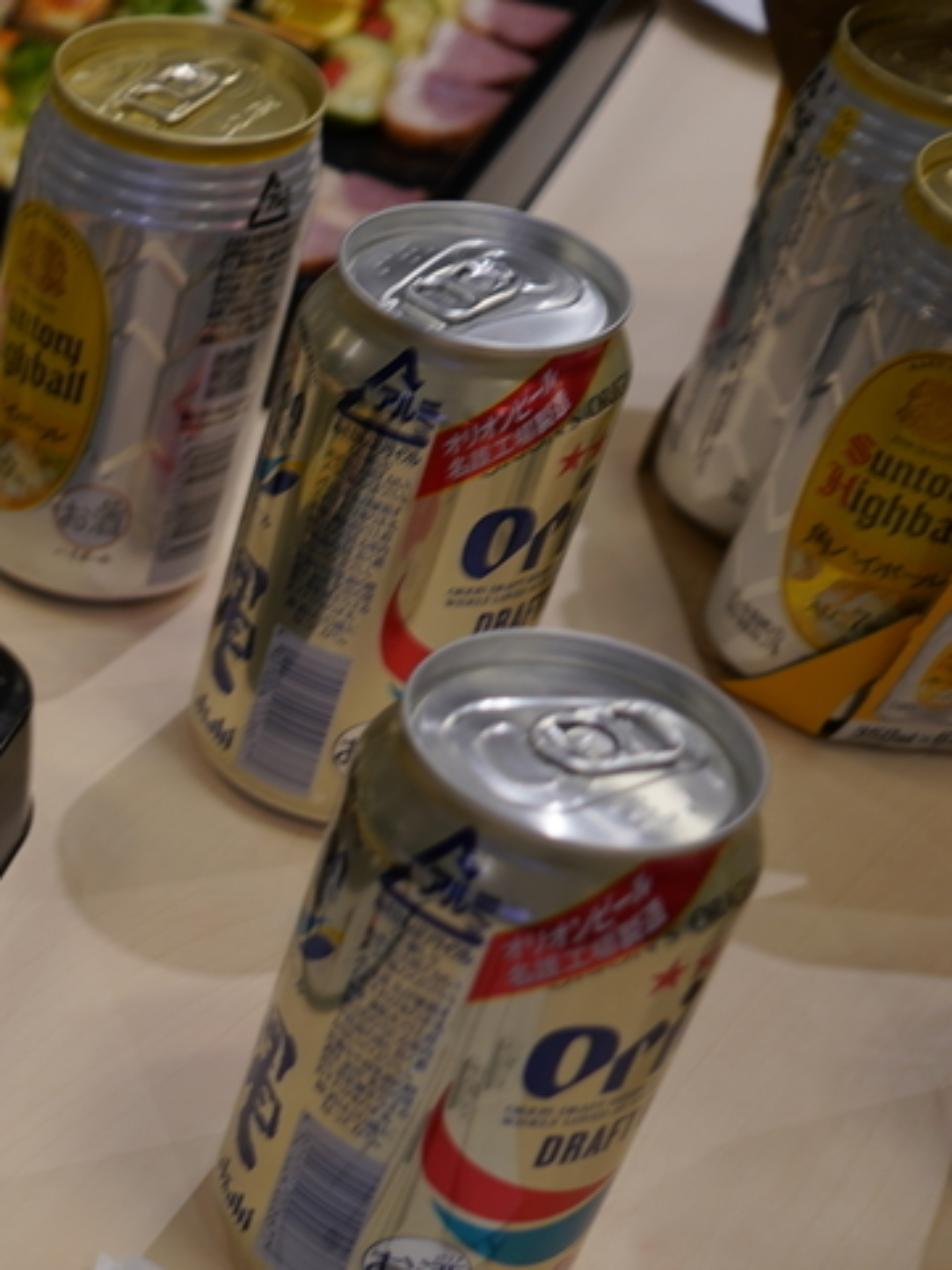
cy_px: 1030
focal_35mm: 72
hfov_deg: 17.7
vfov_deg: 26.5
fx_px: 2639
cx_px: -596
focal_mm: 30
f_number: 4
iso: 100
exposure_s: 1/40
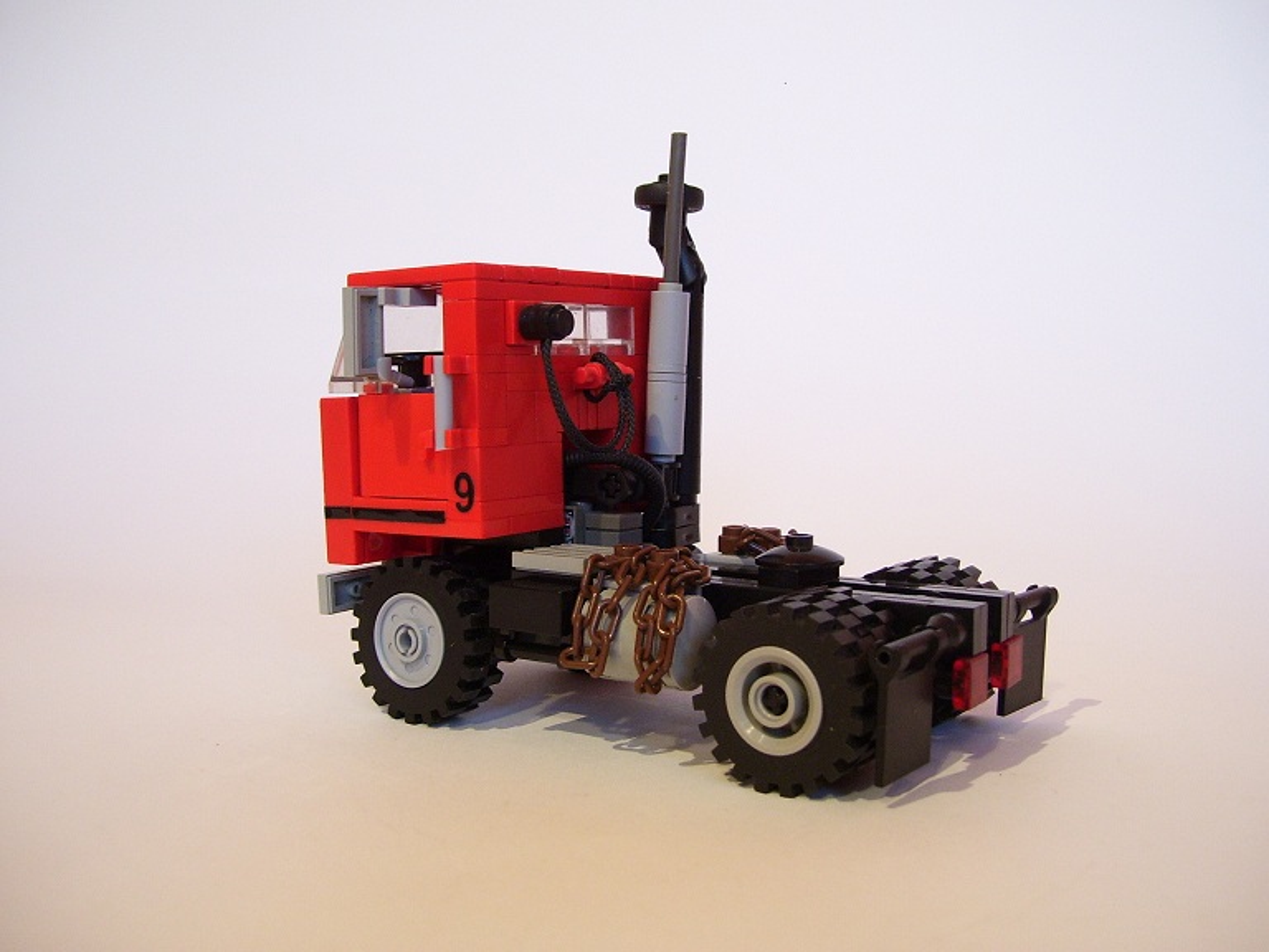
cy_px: 476
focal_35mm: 37
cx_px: 634
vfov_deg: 38.7
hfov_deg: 50.1
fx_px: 1356
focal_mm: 6
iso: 160
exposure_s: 1/30
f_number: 2.7
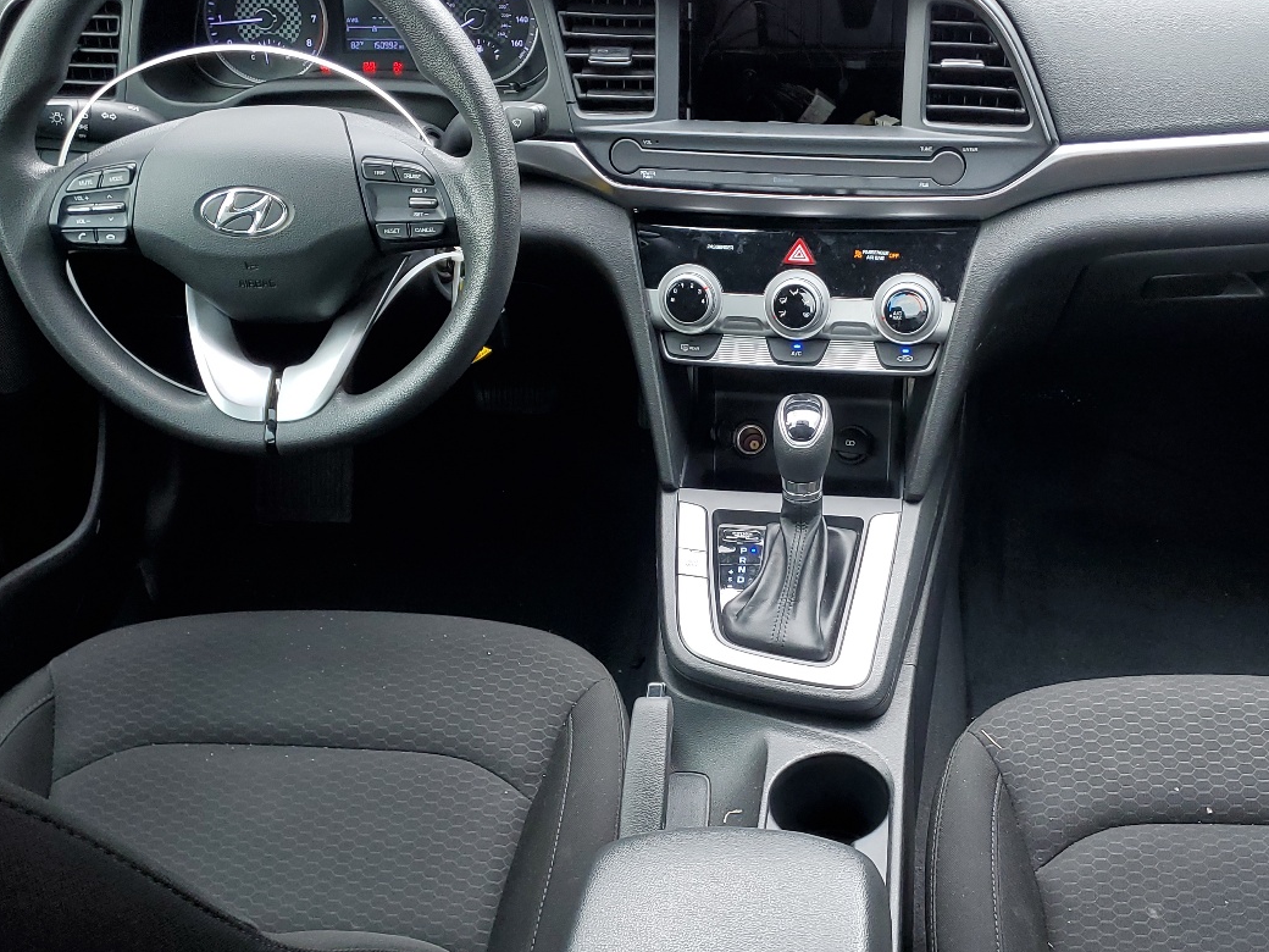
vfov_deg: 35.9
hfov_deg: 46.6
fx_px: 1466
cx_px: 747
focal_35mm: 40
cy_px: 528
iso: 73
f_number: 1.5
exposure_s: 1/60.2
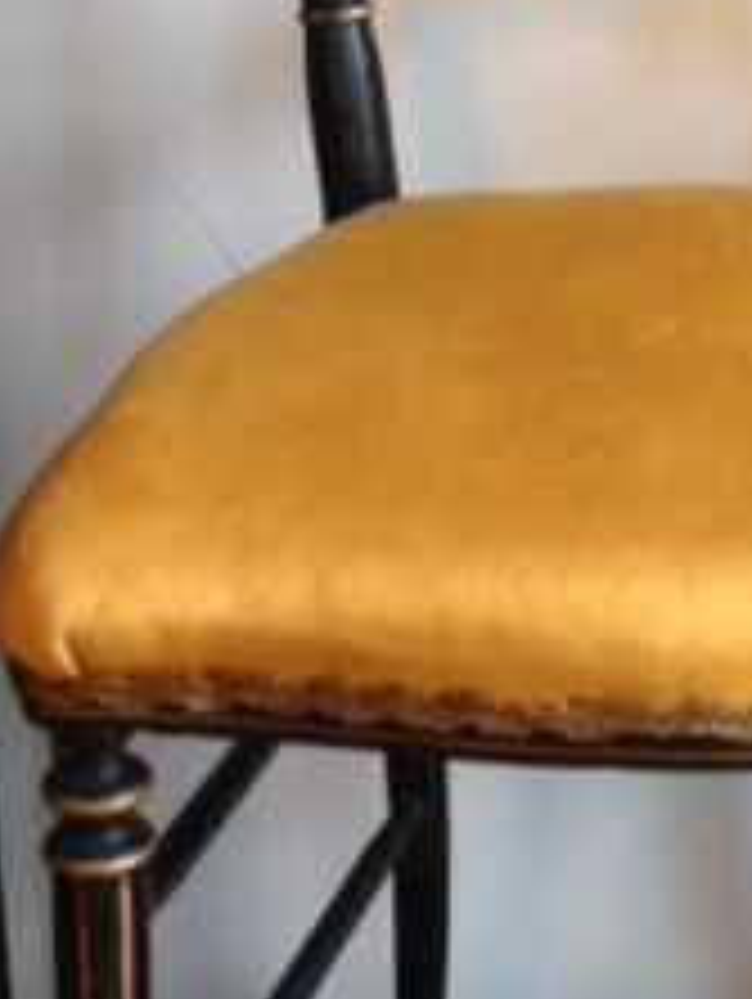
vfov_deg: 20.5
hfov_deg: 15.4
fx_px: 2746
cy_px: 315
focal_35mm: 95
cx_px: 711
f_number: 2.4
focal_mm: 4.12
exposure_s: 1/20
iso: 125
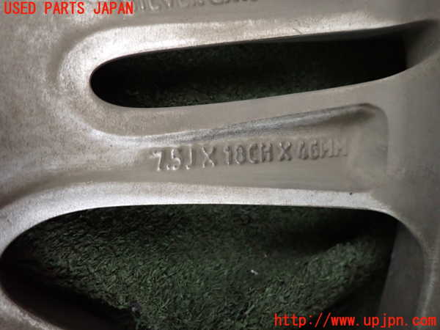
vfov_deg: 54.9
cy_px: 165
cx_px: 220
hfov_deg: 69.4
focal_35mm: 25
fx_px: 318
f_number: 2
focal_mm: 4.5
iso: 800
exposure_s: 1/15
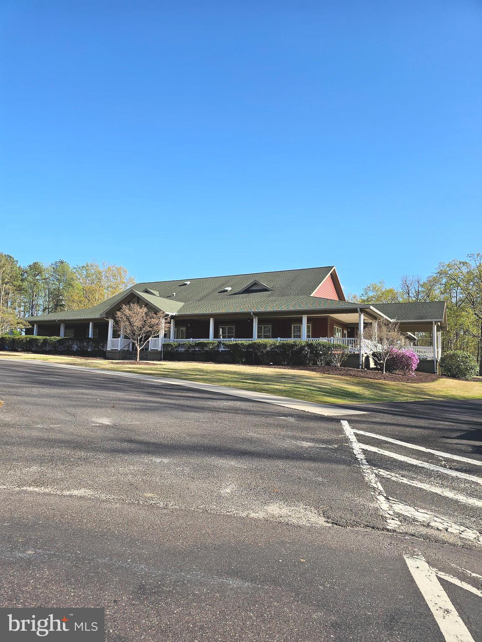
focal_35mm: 23
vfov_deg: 73.9
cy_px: 321
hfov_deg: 58.9
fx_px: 427
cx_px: 241
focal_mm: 6.3
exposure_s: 1/571
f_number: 1.7
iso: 10
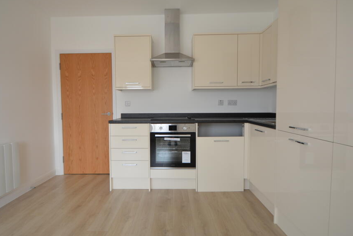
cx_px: 168
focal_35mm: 18
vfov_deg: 67.4
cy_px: 109
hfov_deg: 89.9
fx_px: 177
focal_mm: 10
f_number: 5
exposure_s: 1/100
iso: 400
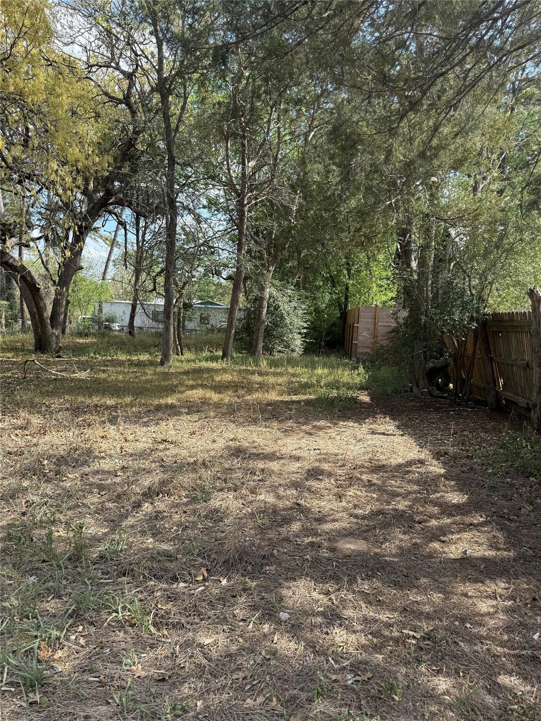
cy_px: 360
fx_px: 500
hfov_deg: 56.8
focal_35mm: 24
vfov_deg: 71.6
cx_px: 270
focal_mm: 6.76
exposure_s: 1/1385
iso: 80
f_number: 1.78
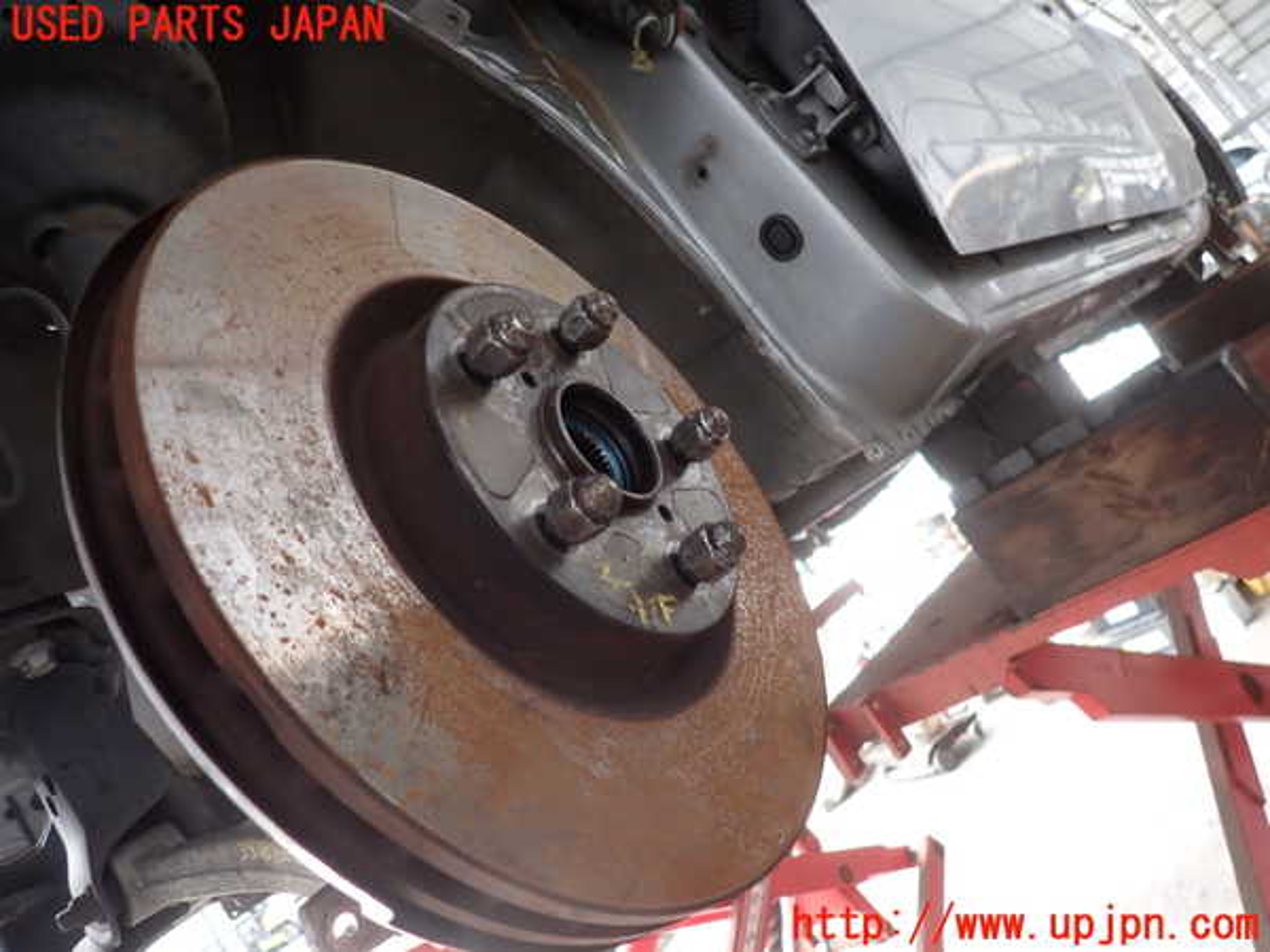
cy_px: 476
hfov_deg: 69.4
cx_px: 635
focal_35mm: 25
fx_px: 917
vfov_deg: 54.9
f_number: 2
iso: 160
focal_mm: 4.5
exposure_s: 1/60
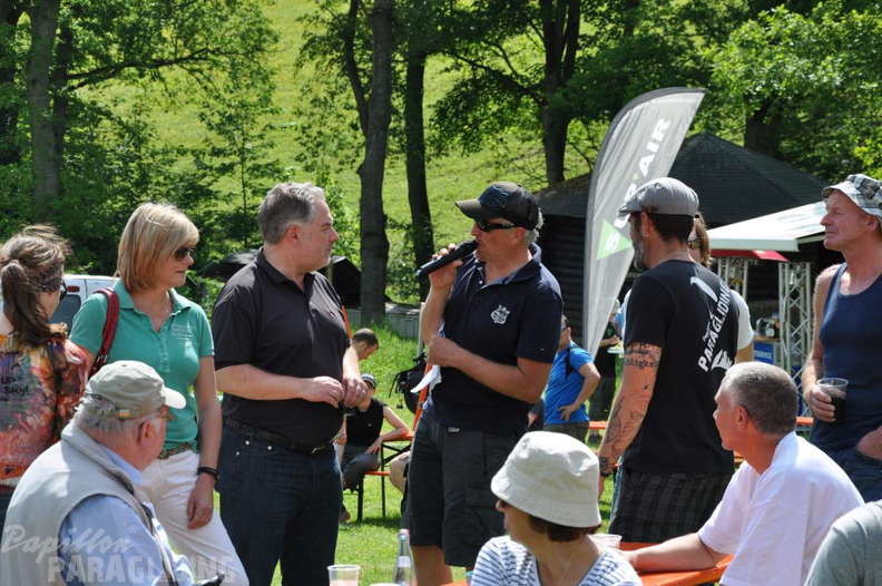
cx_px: 441
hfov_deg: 18.2
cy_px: 293
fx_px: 2753
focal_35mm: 112
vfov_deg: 12.1
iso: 200
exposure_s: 1/250
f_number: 8
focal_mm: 75
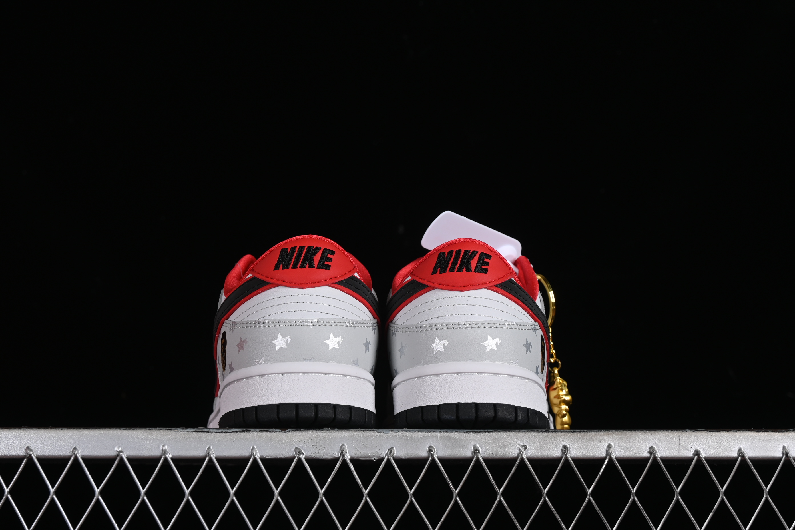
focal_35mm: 75
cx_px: 398
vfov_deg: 18.2
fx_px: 1656
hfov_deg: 27.0
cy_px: 265
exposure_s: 1/80
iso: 160
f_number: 8
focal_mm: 50
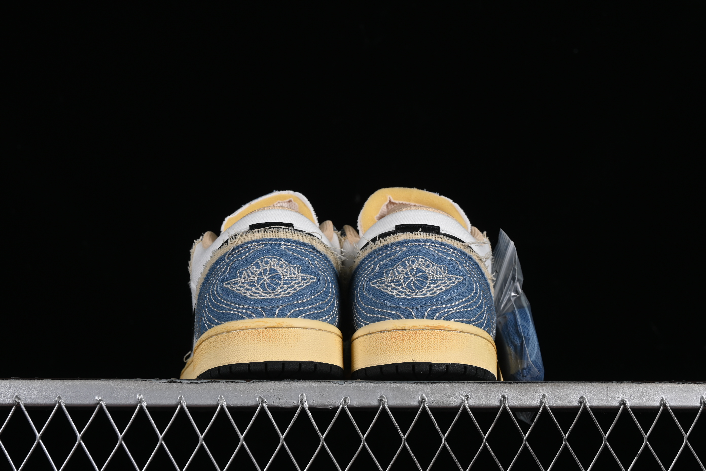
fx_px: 1471
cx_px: 353
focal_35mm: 75
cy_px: 236
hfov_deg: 27.0
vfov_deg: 18.2
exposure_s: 1/80
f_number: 8
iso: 160
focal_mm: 50
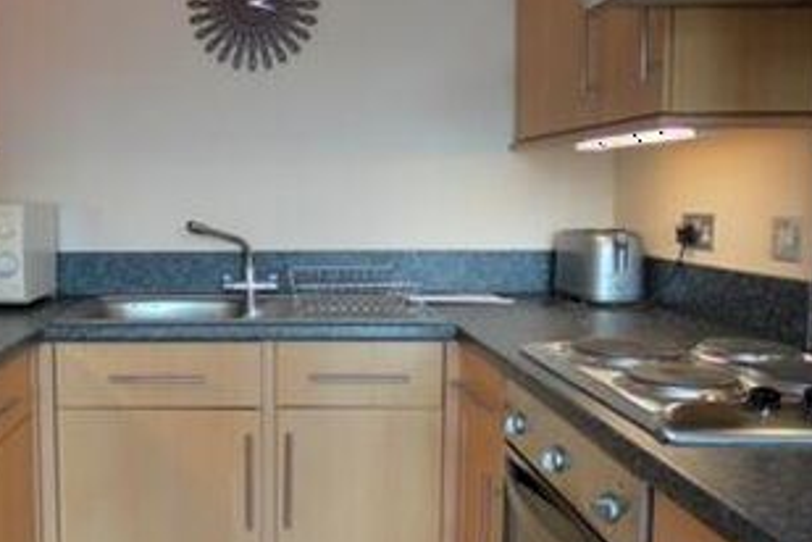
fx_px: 767
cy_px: 260
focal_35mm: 34
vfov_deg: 38.9
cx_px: 229
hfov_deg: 53.9
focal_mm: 10
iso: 400
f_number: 3.5
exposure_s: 1/60
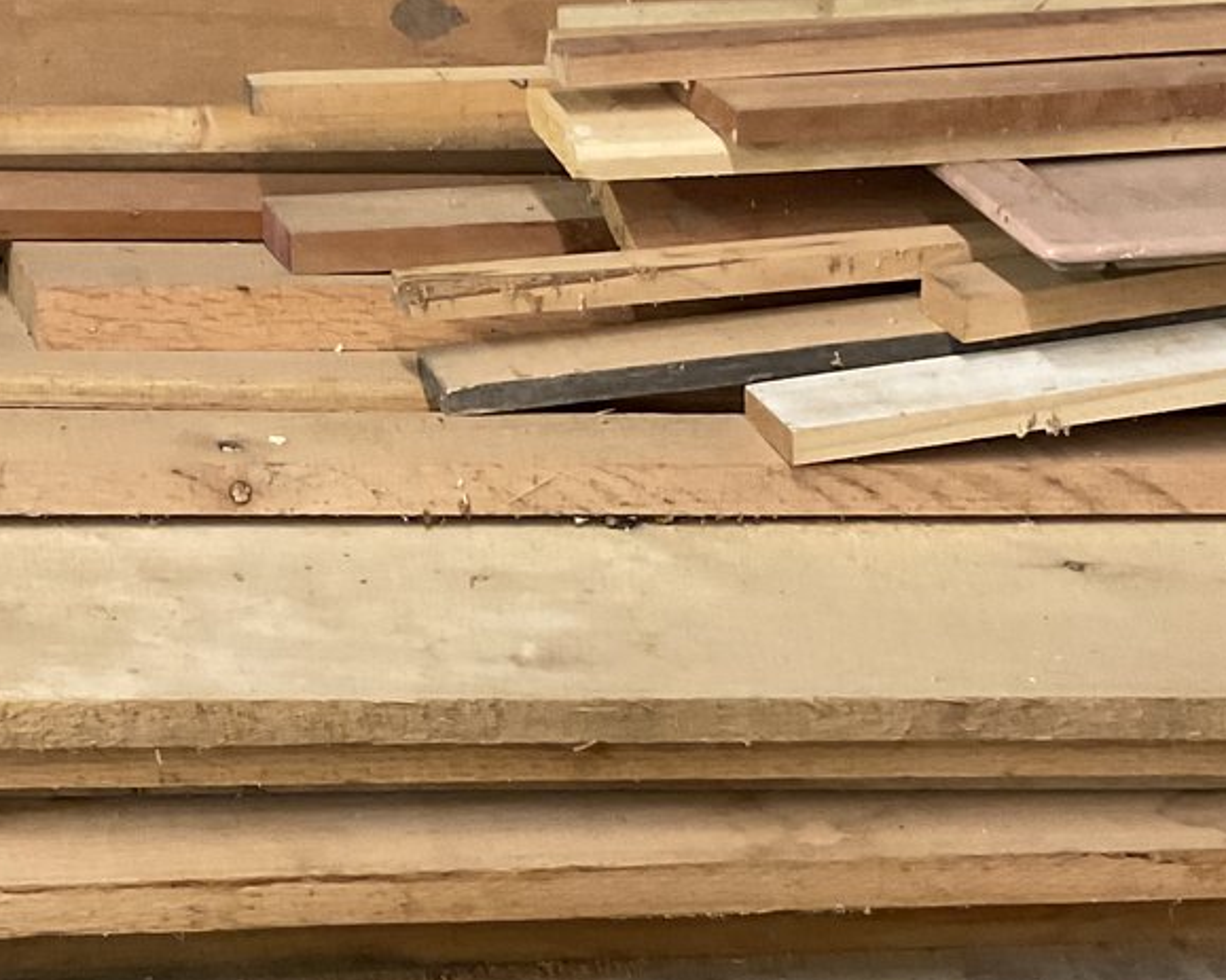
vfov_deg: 20.7
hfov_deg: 25.6
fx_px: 2685
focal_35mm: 74
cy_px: 587
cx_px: 450
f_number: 1.8
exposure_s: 1/40
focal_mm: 3
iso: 200
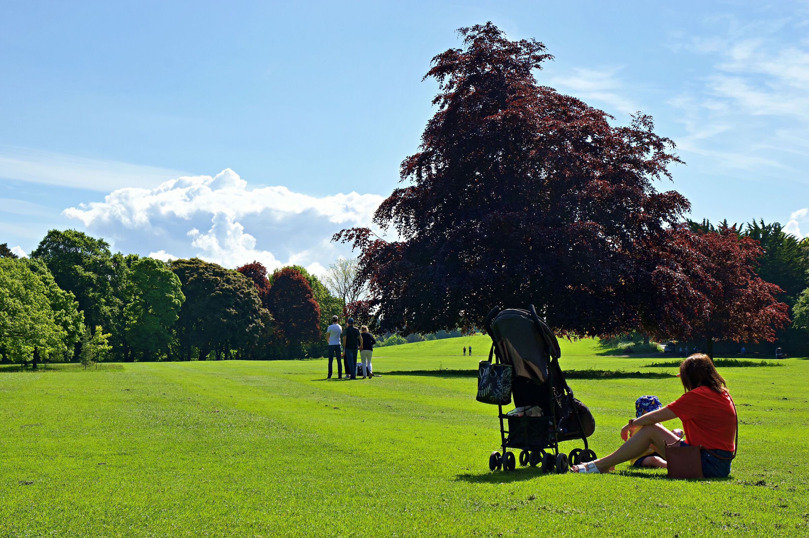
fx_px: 1516
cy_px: 269
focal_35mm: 68
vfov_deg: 20.1
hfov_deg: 29.9
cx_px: 404
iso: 320
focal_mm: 45
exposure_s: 1/500
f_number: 11
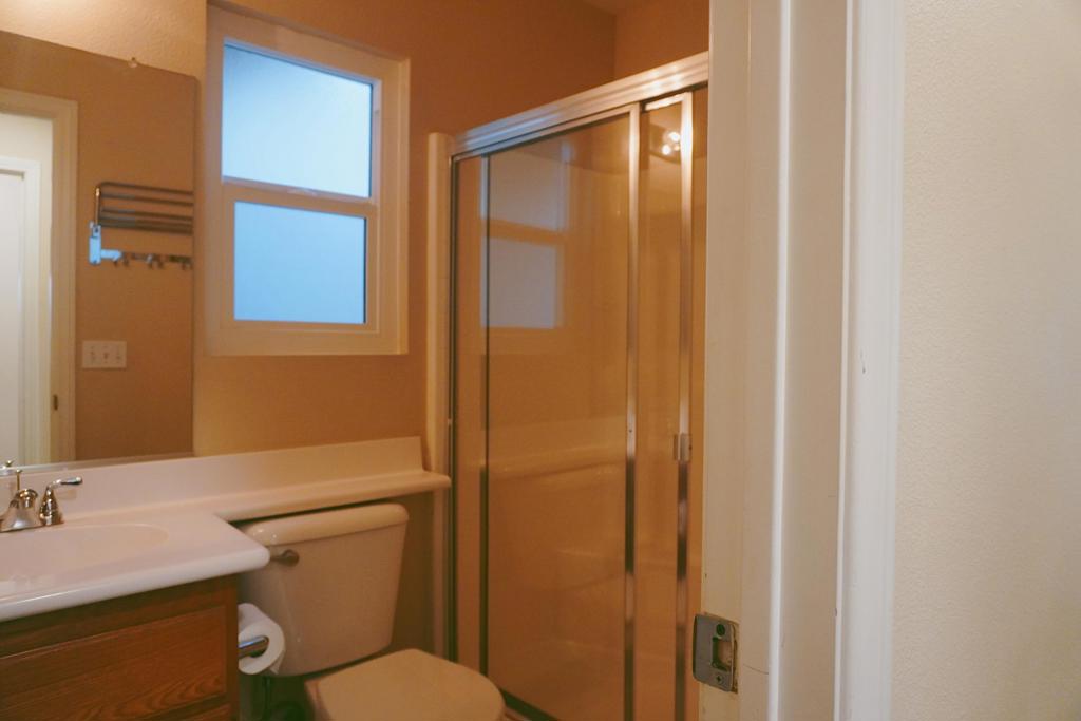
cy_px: 360
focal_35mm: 24
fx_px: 721
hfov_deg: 73.7
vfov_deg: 53.1
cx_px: 540
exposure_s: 1/160
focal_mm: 16
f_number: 4
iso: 2500
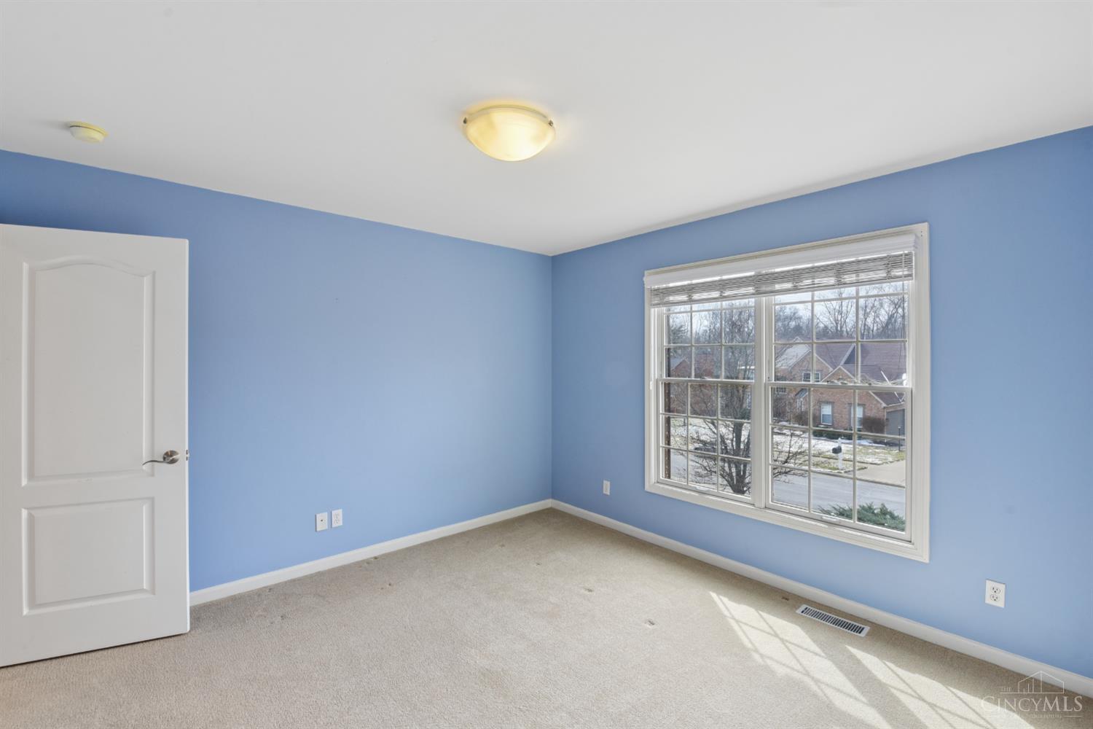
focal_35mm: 15
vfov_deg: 77.3
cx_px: 546
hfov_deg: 100.4
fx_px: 455
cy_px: 364
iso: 400
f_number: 8
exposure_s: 1/20
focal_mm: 15
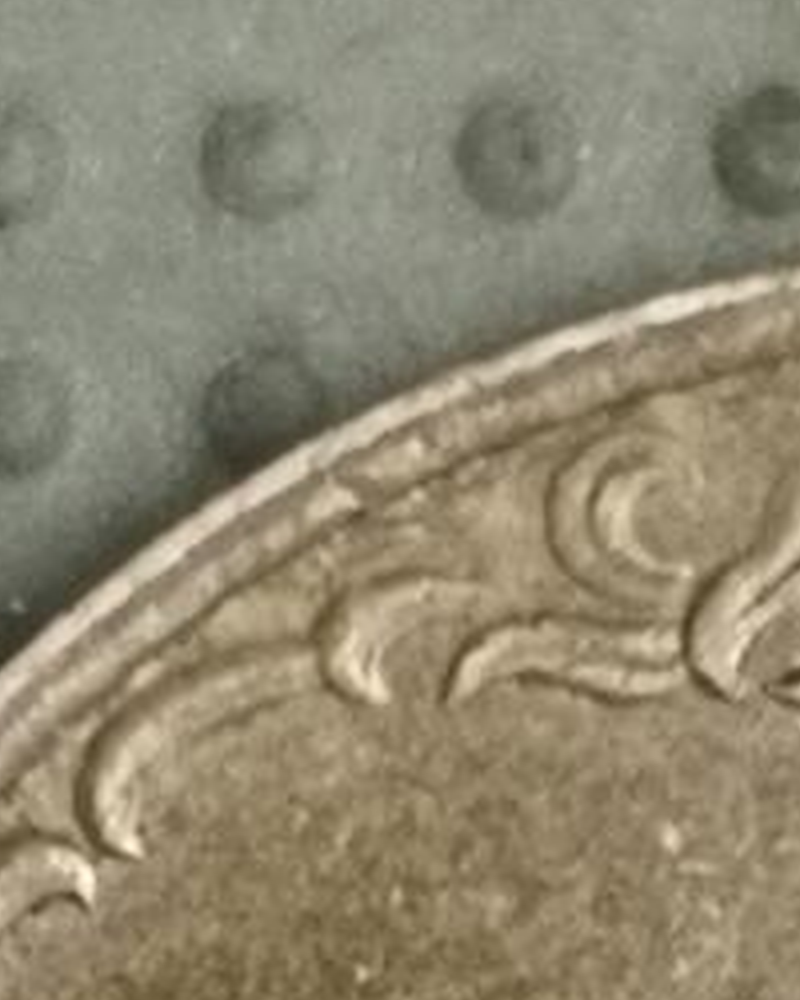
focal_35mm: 366
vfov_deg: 5.2
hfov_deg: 4.2
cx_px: 844
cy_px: 1904
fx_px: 10832
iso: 500
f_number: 1.8
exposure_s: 1/25.7
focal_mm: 4.75
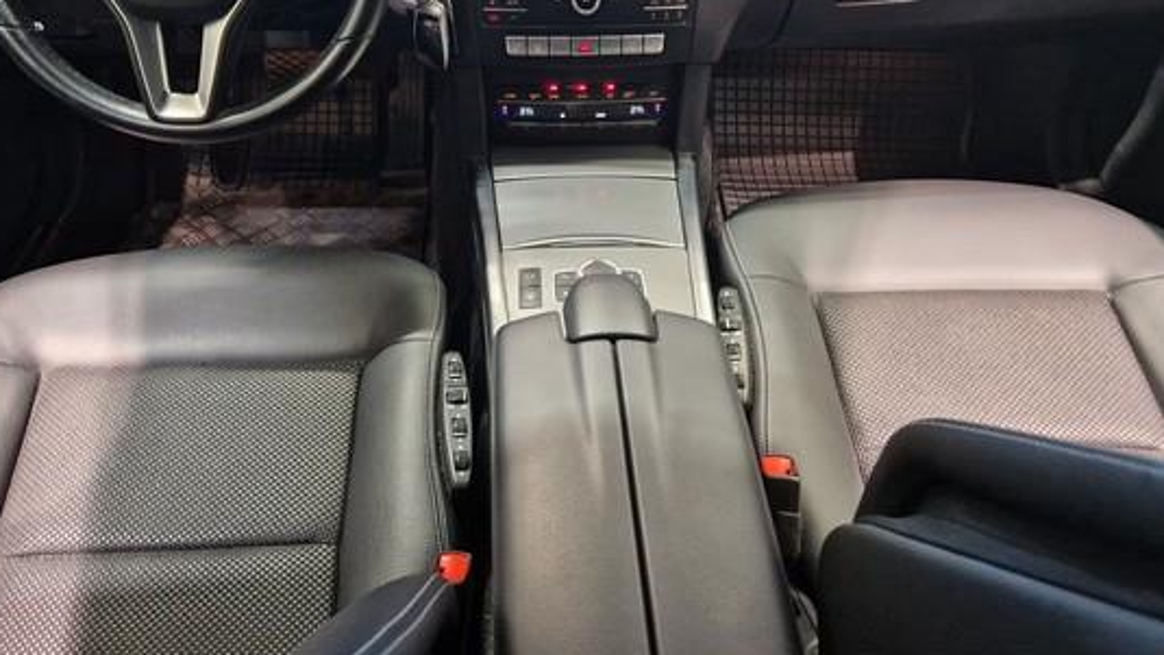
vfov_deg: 38.0
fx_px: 926
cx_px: 529
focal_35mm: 30
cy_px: 170
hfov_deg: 64.2
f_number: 1.8
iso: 500
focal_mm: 5.4
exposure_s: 1/100
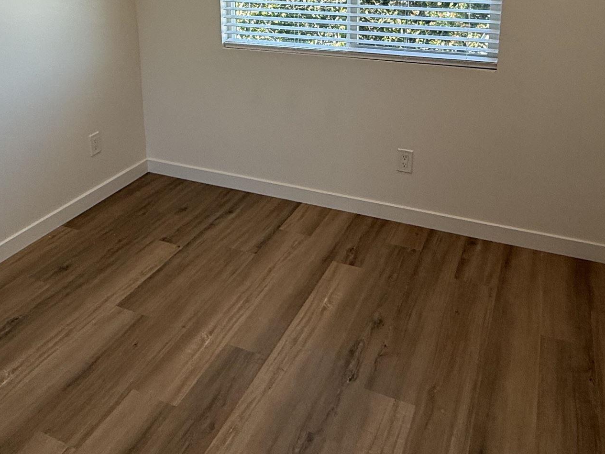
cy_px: 73
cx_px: 273
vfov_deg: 39.6
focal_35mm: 34
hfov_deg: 53.9
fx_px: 594
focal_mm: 2.22
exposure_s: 1/158
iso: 64
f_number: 2.2
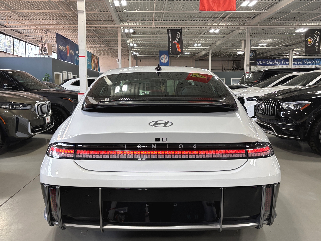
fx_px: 241
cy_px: 120
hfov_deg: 67.3
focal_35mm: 26
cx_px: 160
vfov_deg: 53.1
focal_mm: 5.96
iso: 80
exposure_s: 1/119
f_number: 1.6
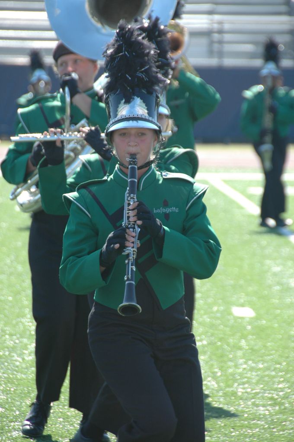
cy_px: 221
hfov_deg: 4.6
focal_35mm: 300
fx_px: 3685
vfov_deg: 6.9
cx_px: 147
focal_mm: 200
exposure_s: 1/250
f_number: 5.6
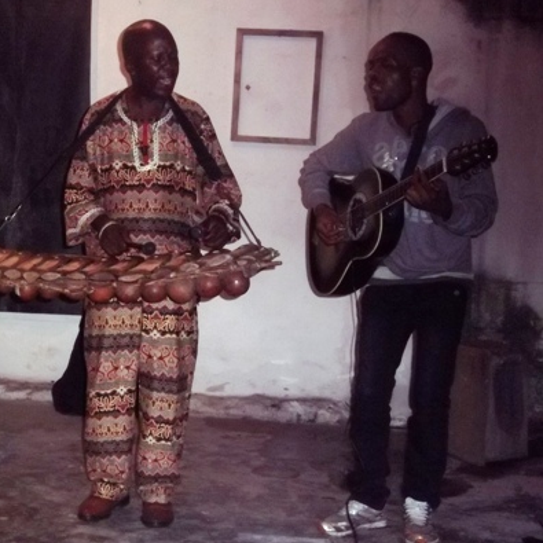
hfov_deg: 30.3
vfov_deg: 30.6
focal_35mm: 56
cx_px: 178
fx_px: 994
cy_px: 274
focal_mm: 8.3
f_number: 4.58
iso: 320
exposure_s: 1/40
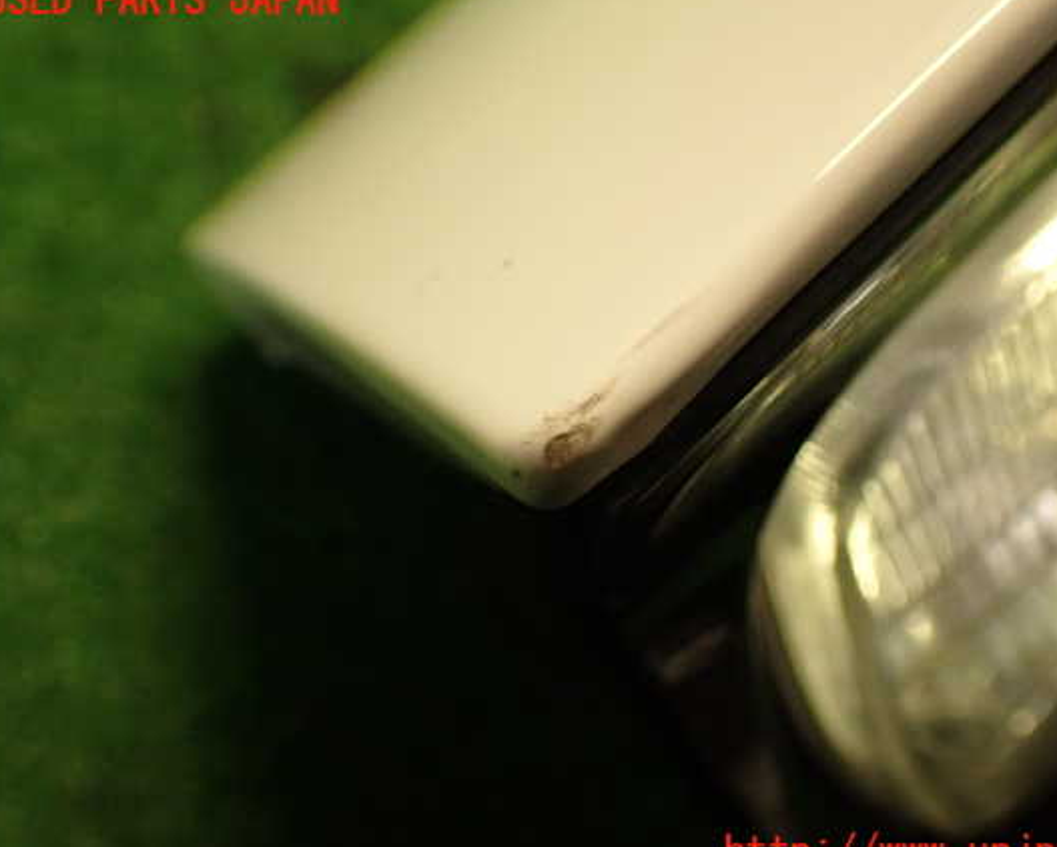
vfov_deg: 37.4
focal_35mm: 40
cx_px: 576
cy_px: 428
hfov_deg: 45.7
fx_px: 1252
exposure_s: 1/40
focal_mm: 6.37
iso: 320
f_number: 2.5
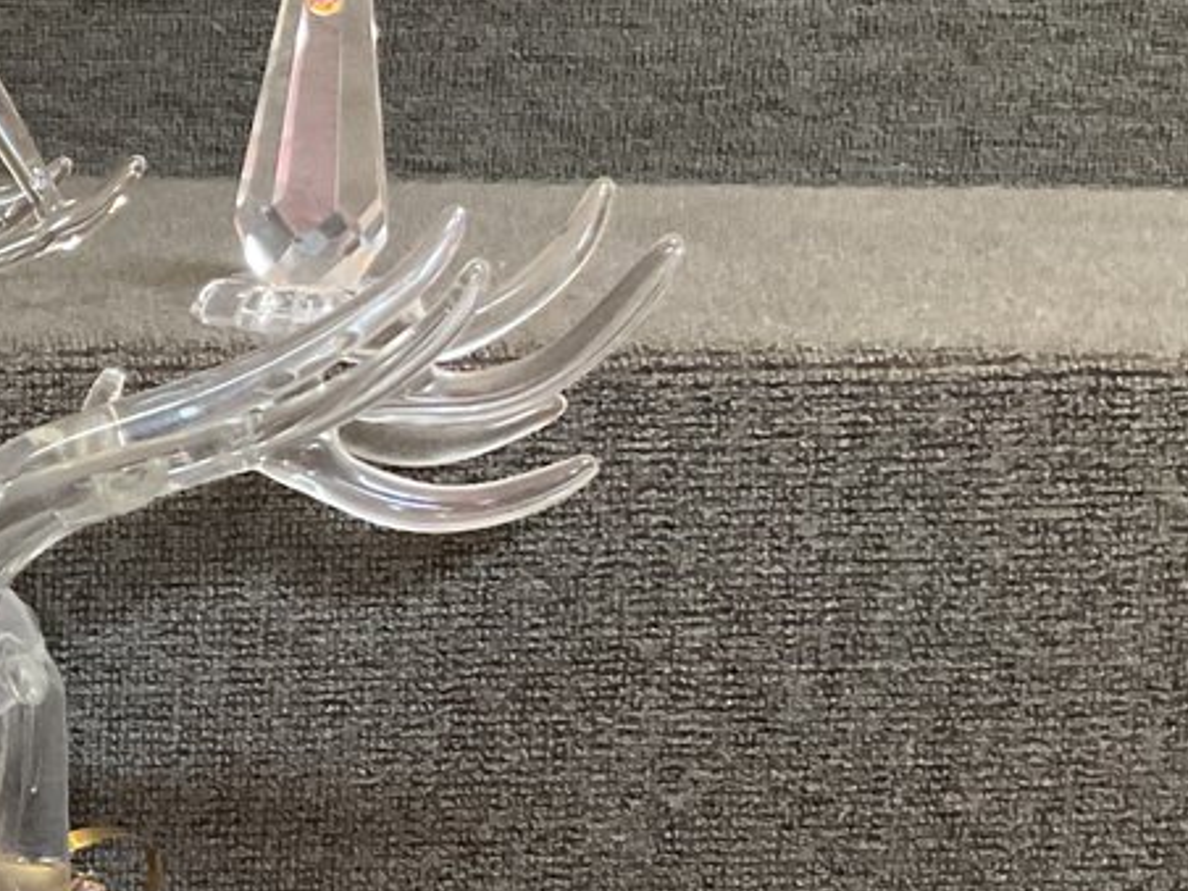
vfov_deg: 15.2
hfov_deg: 18.8
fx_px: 3329
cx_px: -346
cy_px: 598
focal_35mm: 97
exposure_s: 1/60
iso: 250
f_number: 1.8
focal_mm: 3
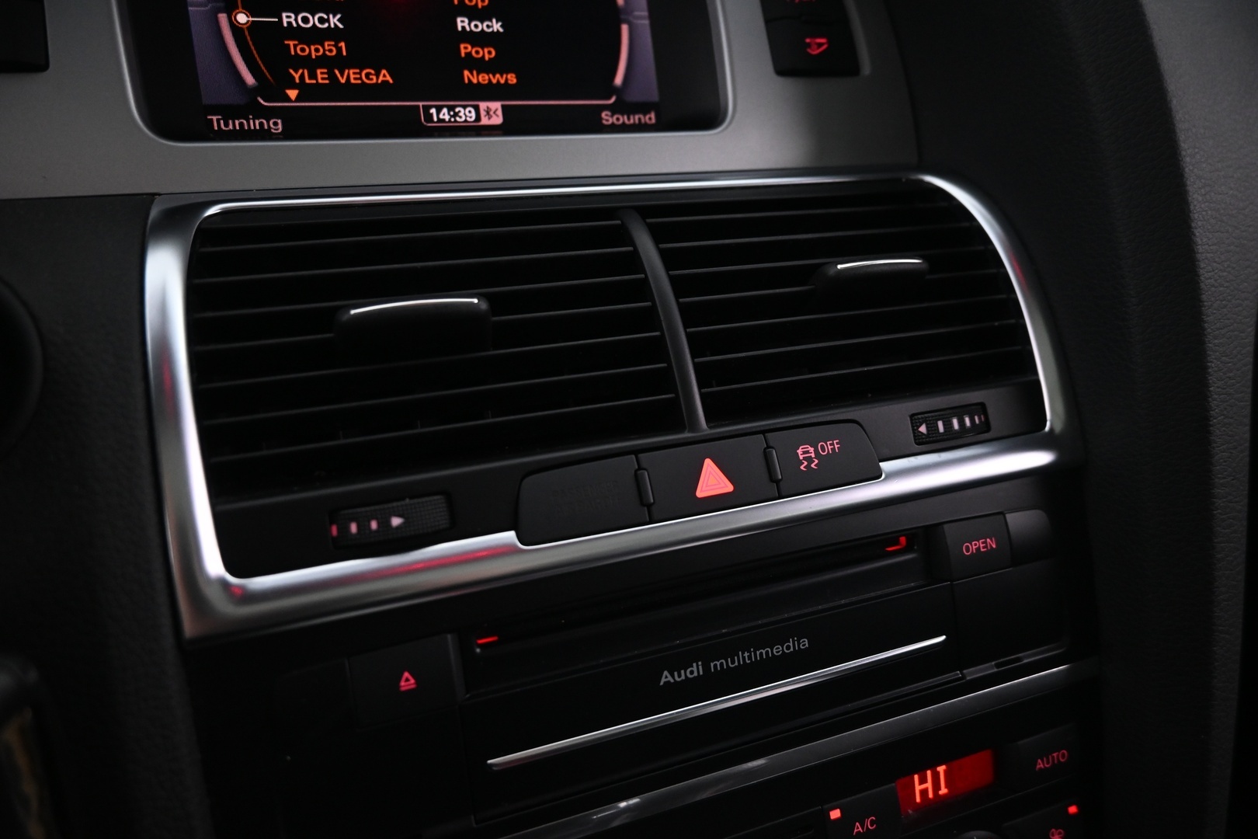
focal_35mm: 24
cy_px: 420
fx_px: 839
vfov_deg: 53.1
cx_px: 629
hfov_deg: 73.7
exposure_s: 1/25
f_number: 3.5
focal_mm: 16
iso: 1600
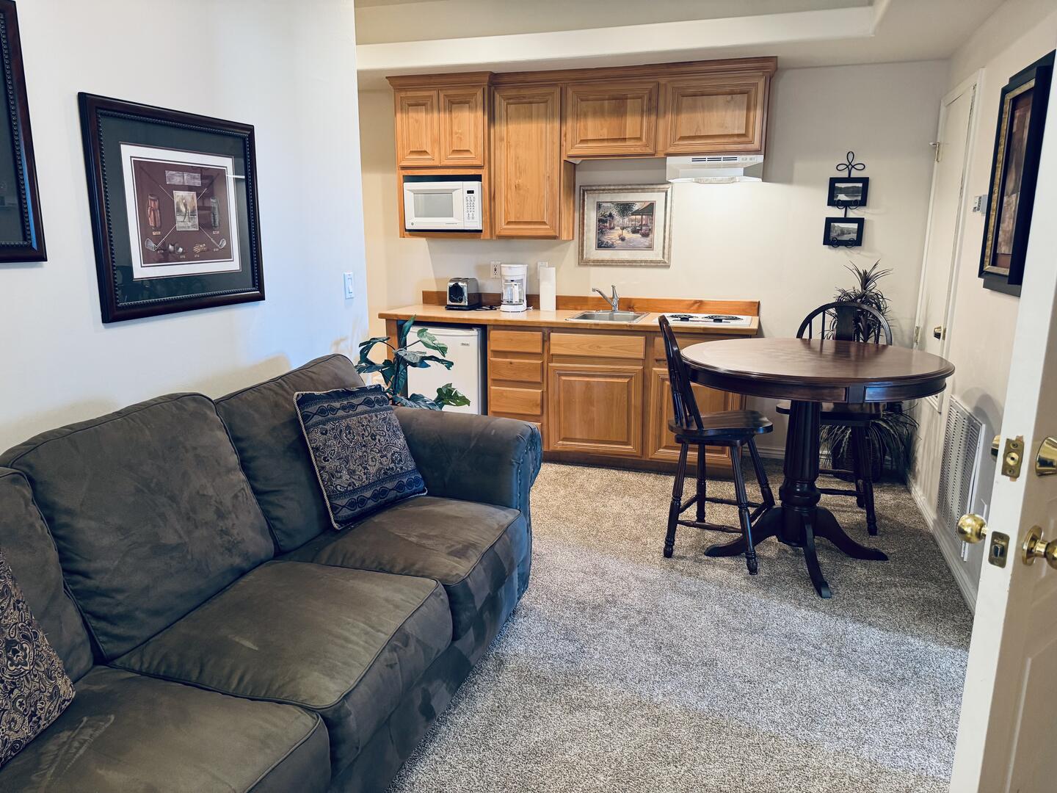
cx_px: 528
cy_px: 396
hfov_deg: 71.6
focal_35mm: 24
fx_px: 733
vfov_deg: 56.8
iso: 320
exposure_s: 1/60
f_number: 1.78
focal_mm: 6.76
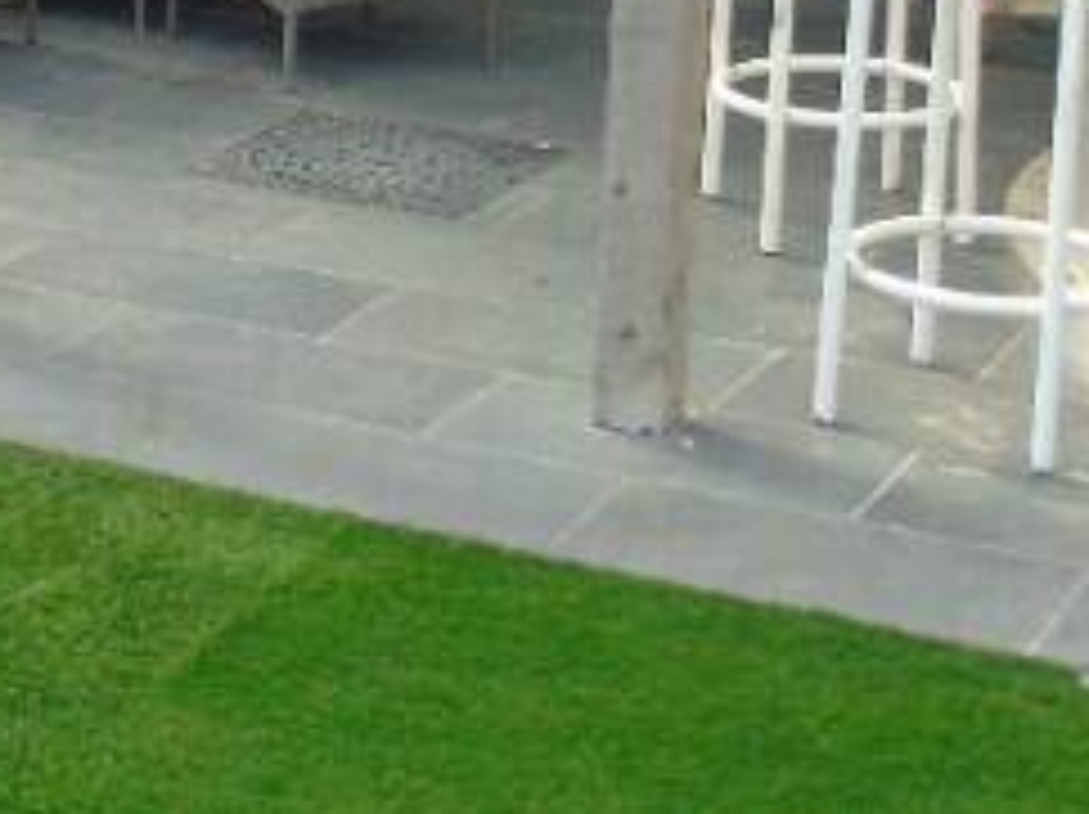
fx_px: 3331
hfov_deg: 17.9
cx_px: -99
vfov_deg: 13.7
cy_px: 9
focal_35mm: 106
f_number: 3.4
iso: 80
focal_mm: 4.4
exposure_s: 1/160
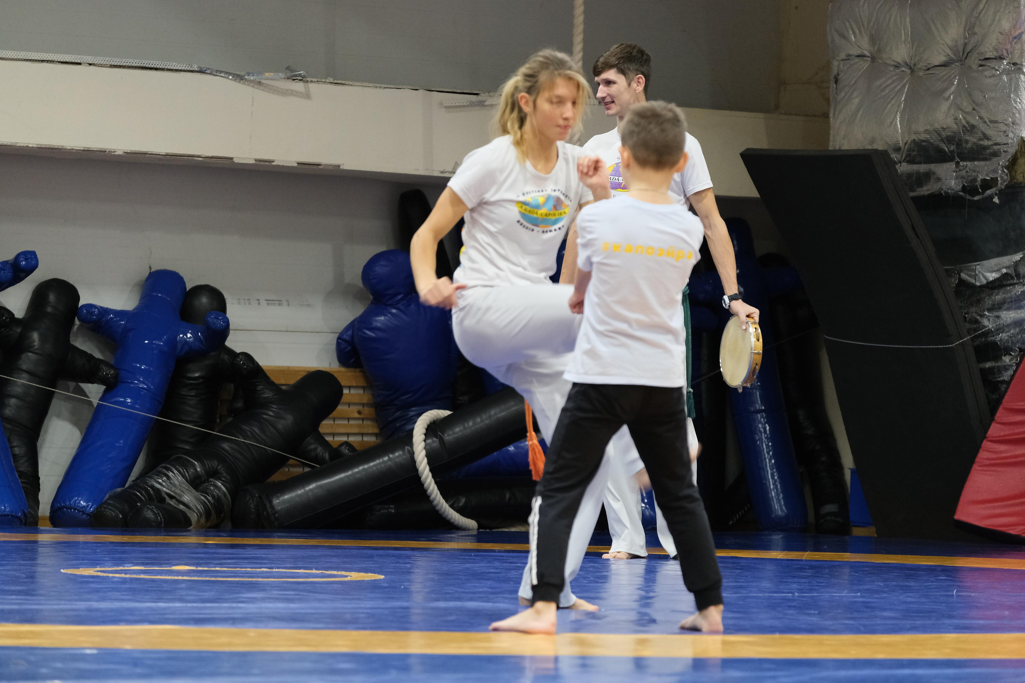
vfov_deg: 8.7
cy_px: 342
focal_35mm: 157
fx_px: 4470
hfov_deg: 13.1
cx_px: 512
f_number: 4.2
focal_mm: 104.9
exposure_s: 1/125
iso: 2500
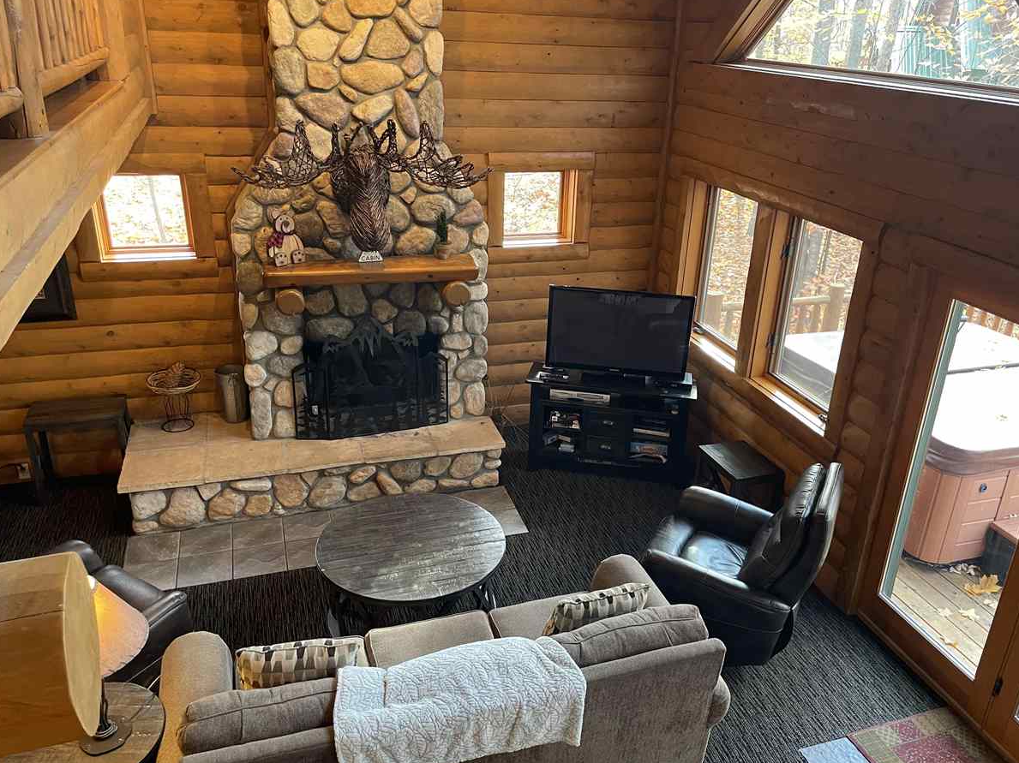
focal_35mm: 28
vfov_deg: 49.7
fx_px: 824
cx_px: 529
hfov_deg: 63.4
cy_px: 387
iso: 250
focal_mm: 4.2
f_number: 1.6
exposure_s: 1/60
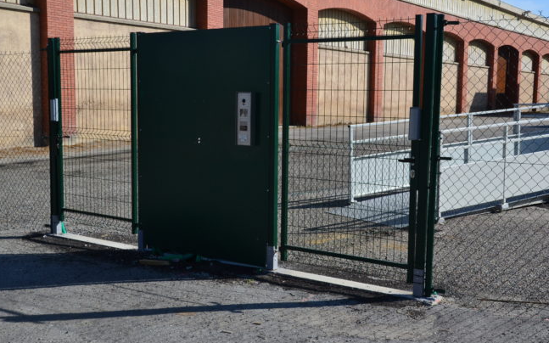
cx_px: 262
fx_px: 643
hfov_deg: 46.2
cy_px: 160
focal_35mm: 43
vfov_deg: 29.8
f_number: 11
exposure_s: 1/500
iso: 400
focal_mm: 26
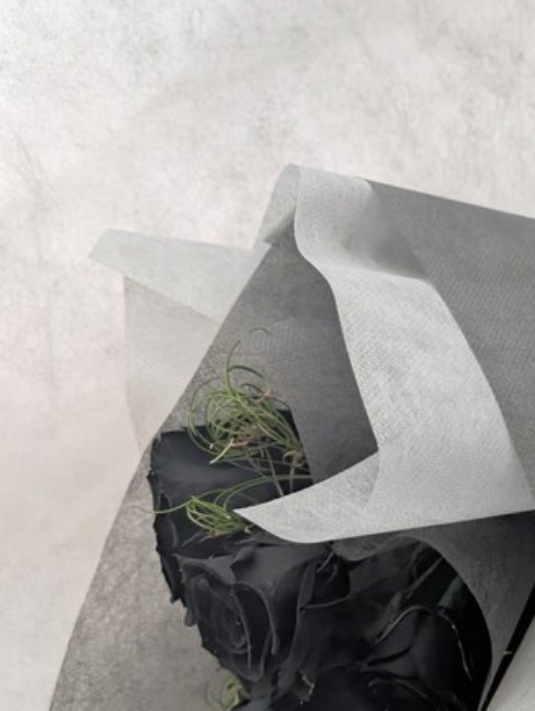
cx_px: 517
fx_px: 1008
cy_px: 477
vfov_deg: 38.4
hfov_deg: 28.2
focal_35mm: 49
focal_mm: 5.43
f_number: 1.89
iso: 513
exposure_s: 1/24
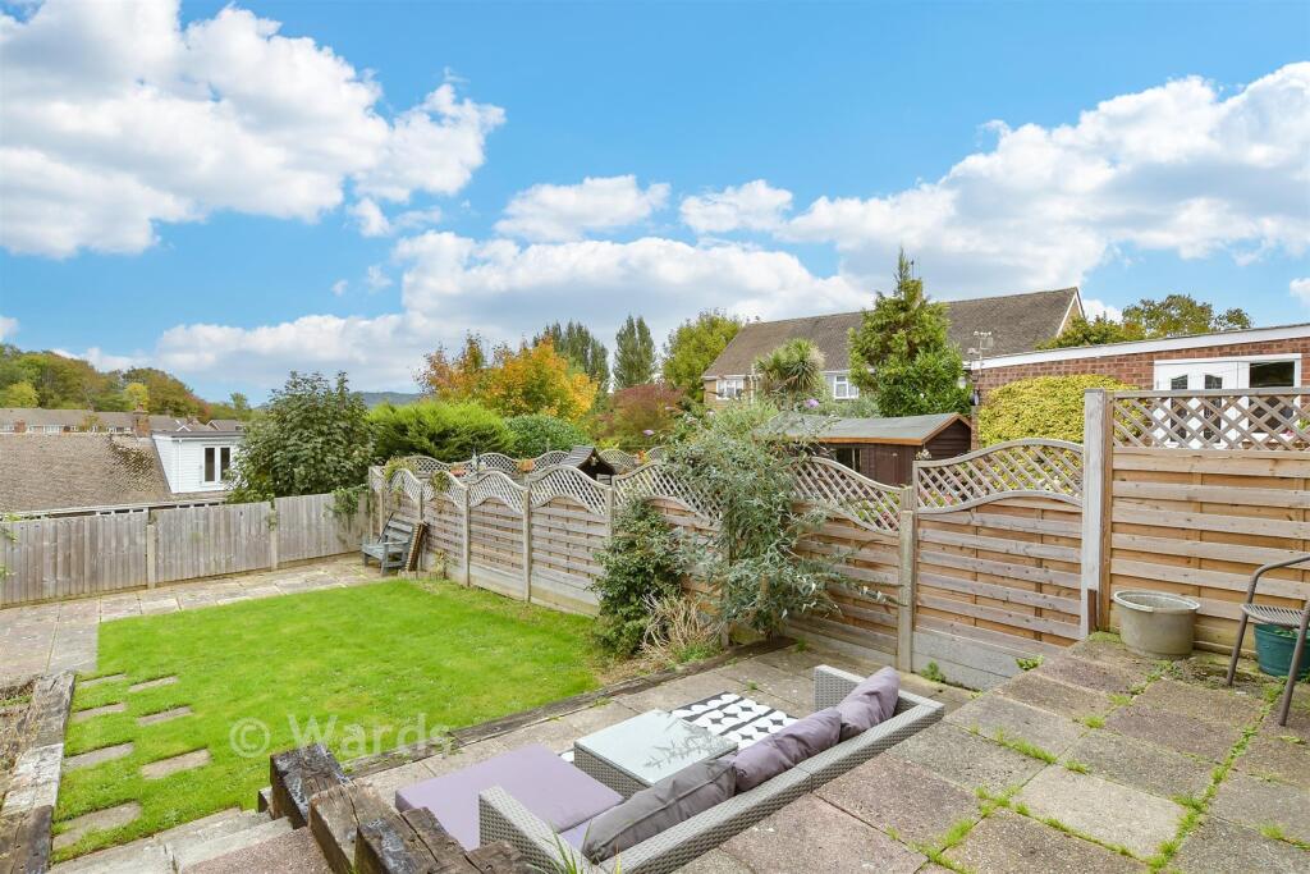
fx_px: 582
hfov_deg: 96.7
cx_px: 655
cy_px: 437
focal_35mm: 16
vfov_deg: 73.8
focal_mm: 11
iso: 160
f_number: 8
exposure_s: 1/100
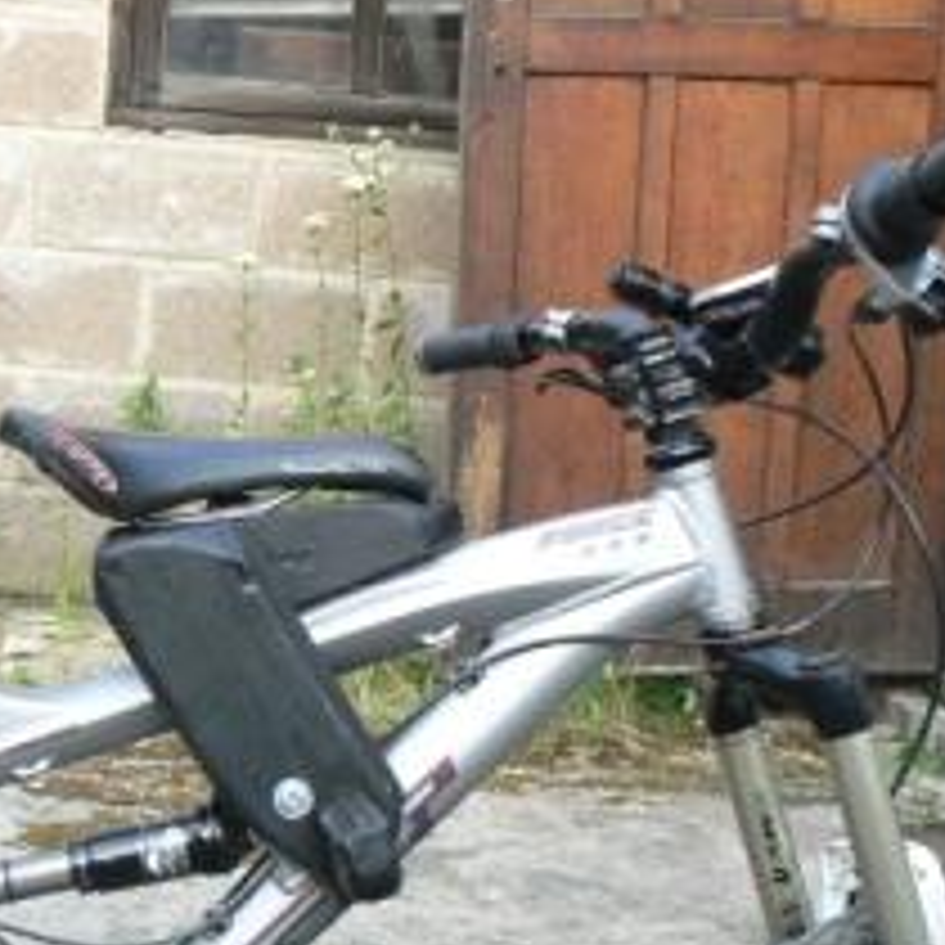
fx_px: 2100
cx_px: 171
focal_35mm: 68
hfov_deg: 24.9
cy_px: 648
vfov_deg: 25.2
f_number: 4.5
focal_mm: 6
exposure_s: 1/100
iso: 200
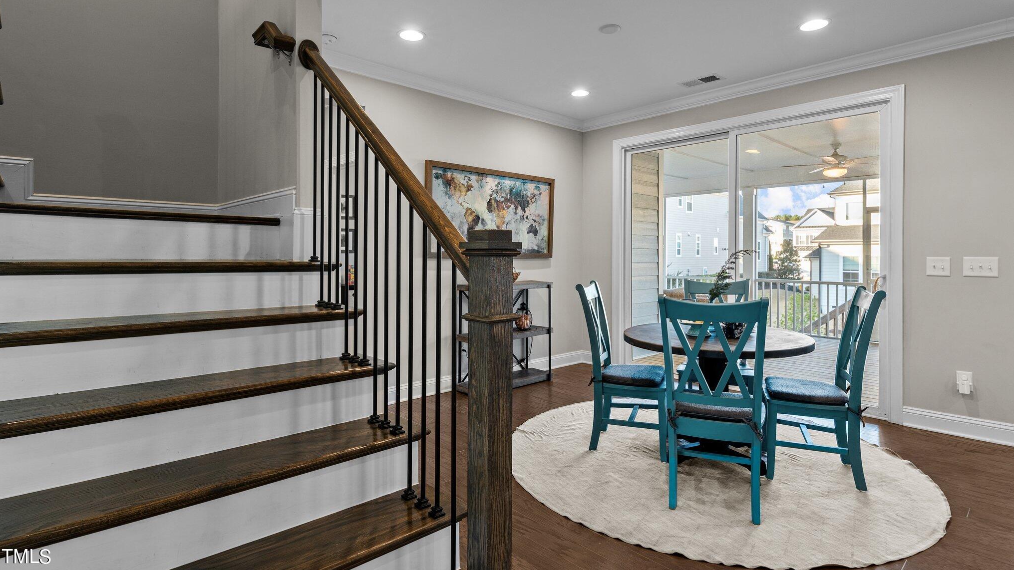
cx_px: 510
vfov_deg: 58.1
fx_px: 511
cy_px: 248
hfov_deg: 89.6
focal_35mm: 19
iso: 400
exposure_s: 1/6
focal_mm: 18
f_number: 7.1
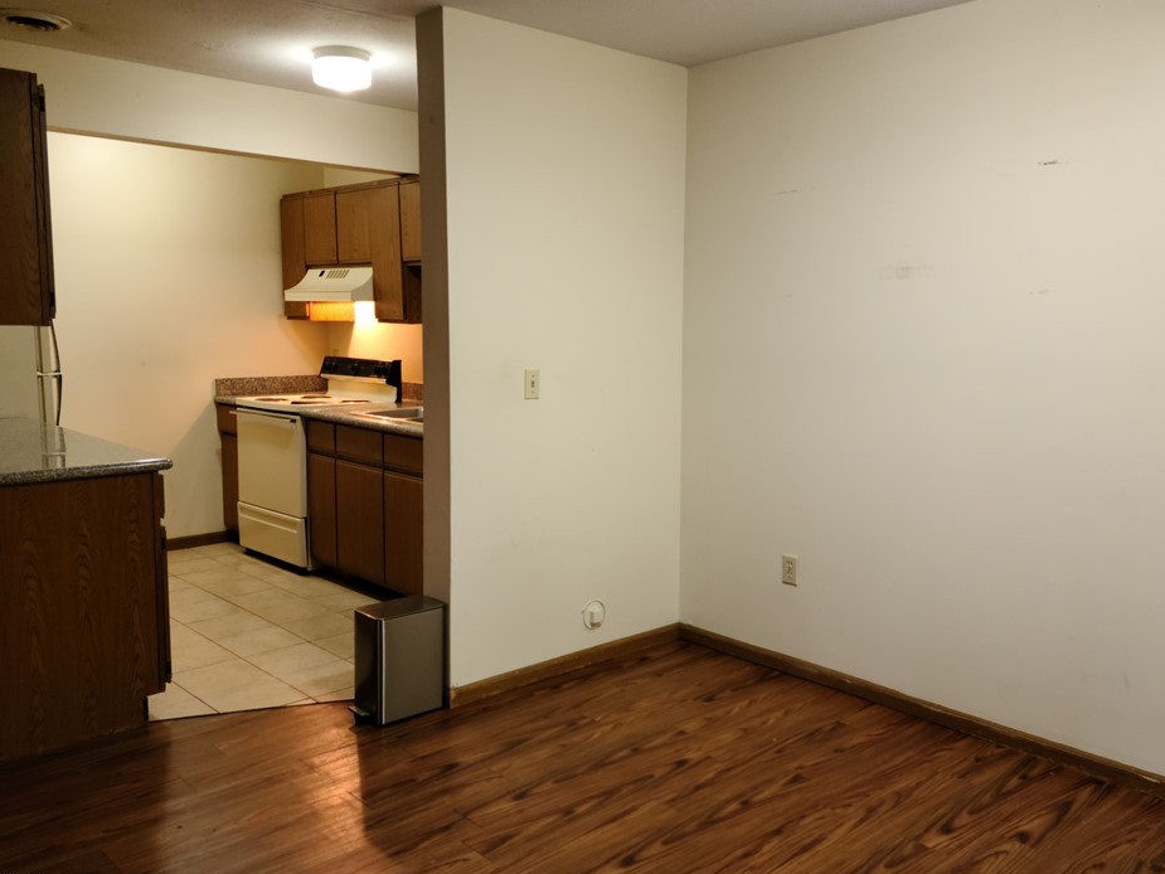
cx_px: 602
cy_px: 423
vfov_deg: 45.4
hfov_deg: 58.3
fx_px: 1043
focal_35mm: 31
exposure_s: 1/40
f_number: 2
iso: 250
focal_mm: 5.9
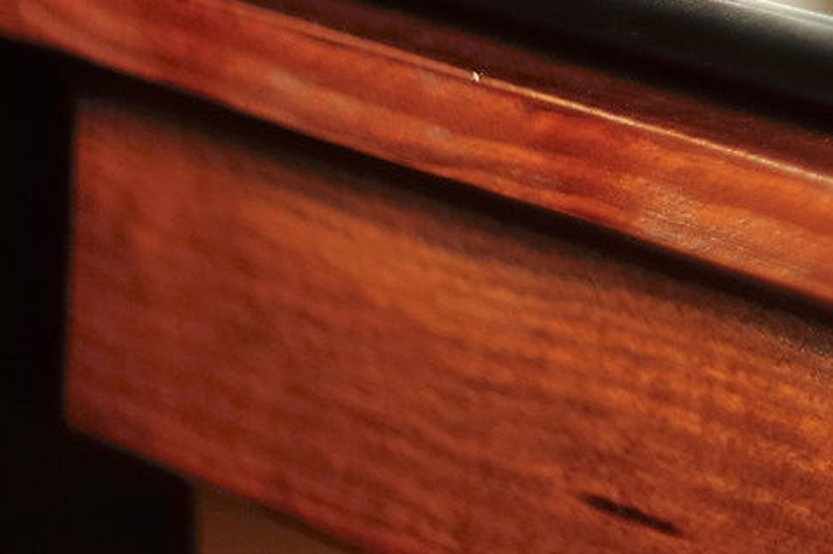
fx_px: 5779
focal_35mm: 250
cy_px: -538
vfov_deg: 5.4
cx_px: 1739
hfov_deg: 7.8
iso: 200
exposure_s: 1/50
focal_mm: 50
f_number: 1.8
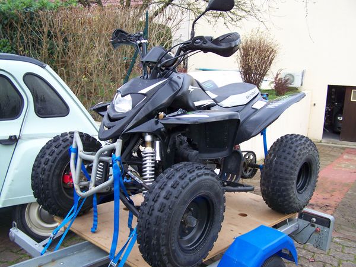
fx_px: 391
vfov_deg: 37.7
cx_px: 178
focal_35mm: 38
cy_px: 134
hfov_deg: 49.0
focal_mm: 6.3
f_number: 2.8
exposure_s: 1/60
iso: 64
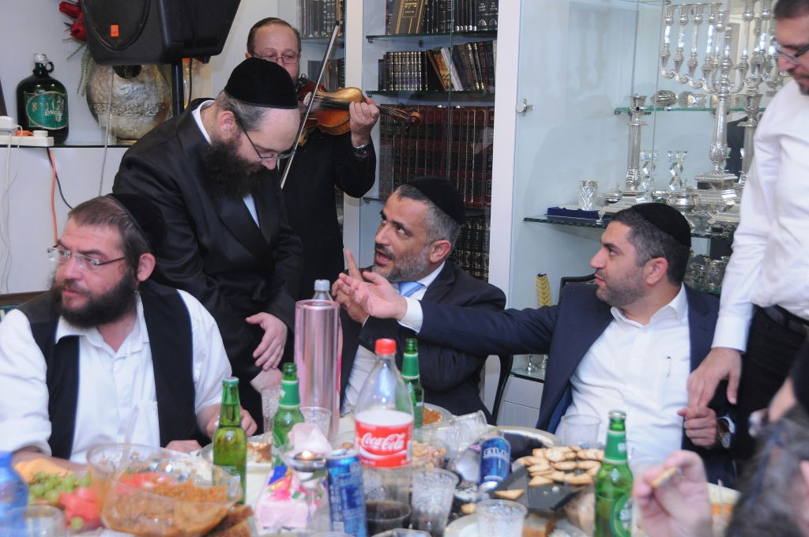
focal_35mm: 48
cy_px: 268
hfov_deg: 41.2
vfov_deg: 28.0
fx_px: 1077
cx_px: 404
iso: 800
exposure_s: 1/80
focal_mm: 32
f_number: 4
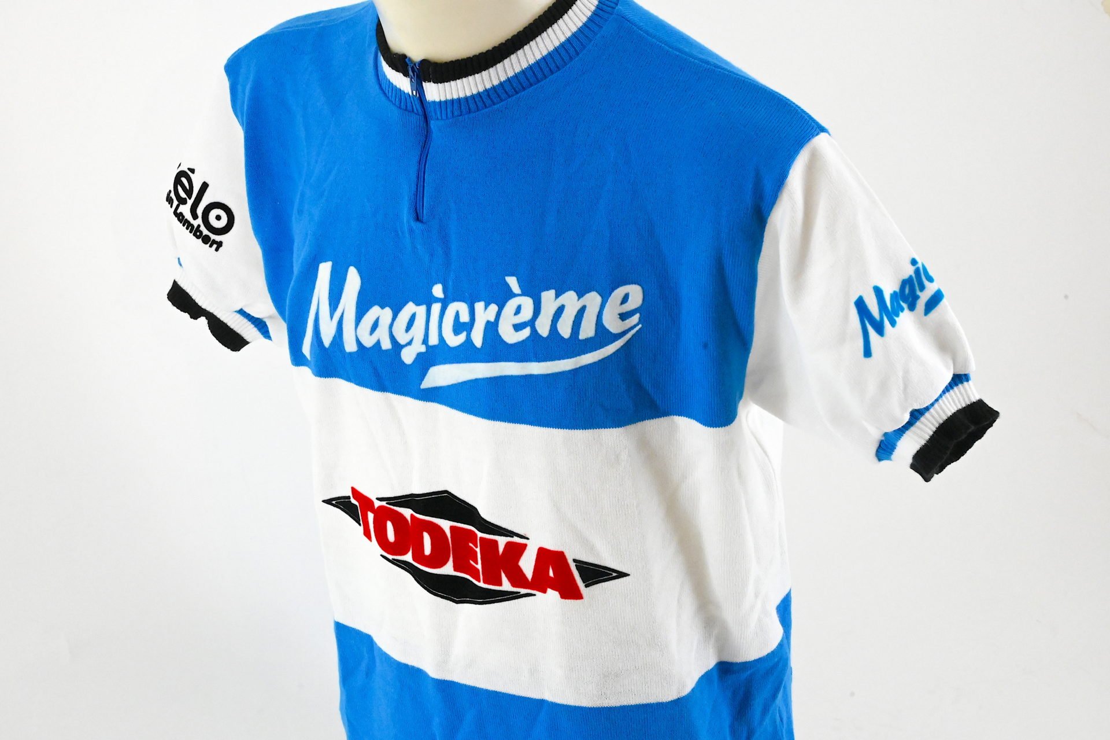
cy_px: 370
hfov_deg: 28.9
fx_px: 2158
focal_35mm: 70
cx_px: 555
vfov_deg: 19.4
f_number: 16
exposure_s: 1/400
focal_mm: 70
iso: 12800
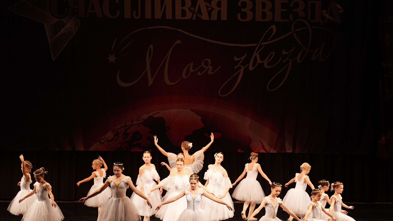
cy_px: 129
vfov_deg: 9.9
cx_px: 197
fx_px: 1282
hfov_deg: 17.4
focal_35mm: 123
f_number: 2.8
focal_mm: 117
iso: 1250
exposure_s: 1/400
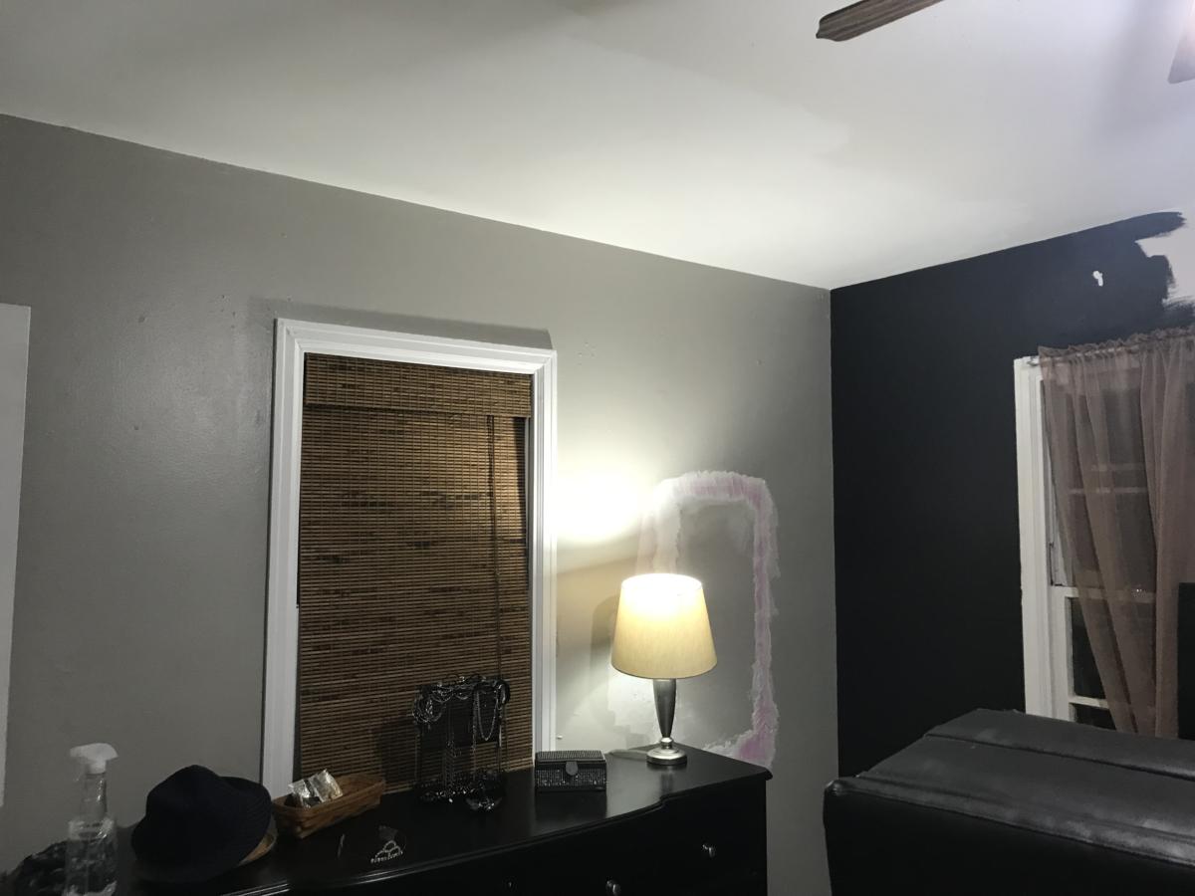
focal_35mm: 28
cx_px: 598
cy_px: 448
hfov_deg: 63.4
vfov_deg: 49.7
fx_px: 967
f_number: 1.8
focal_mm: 3.99
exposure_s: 1/17
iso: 40
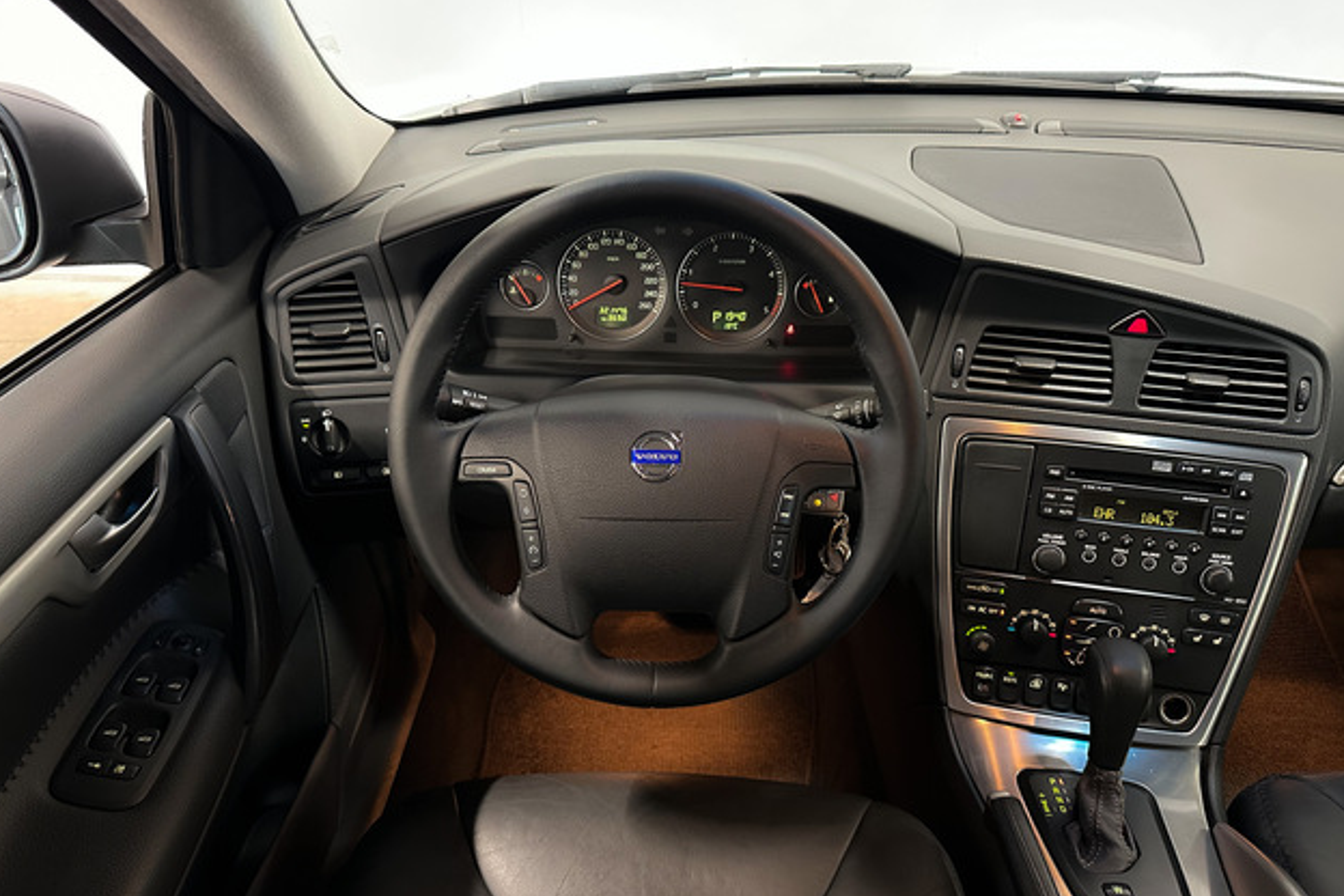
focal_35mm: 26
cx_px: 670
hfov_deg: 69.4
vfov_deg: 49.4
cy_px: 515
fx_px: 971
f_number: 1.8
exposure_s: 1/30
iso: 1000
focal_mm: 6.86
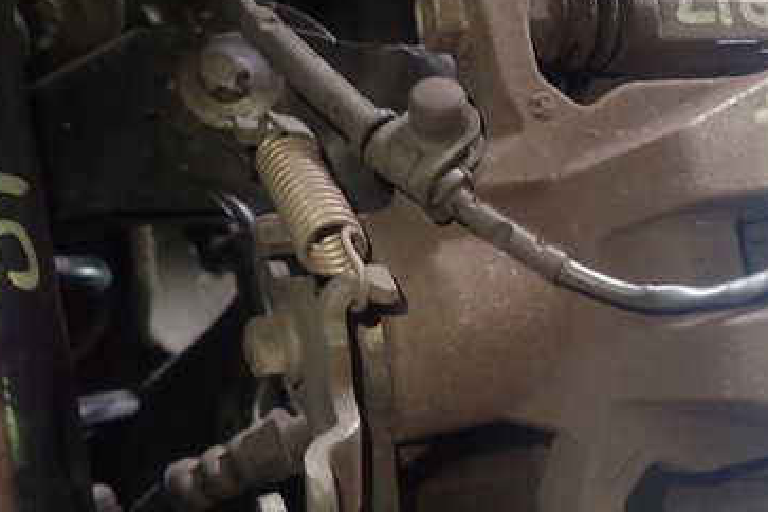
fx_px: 917
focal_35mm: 43
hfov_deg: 43.2
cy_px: 311
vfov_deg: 31.1
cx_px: 620
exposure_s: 1/40
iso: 200
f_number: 2
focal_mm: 4.5
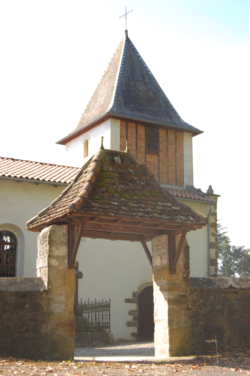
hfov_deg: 22.6
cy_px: 188
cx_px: 125
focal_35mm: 60
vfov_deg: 33.4
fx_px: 626
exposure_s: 1/250
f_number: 5.6
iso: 220
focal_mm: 40
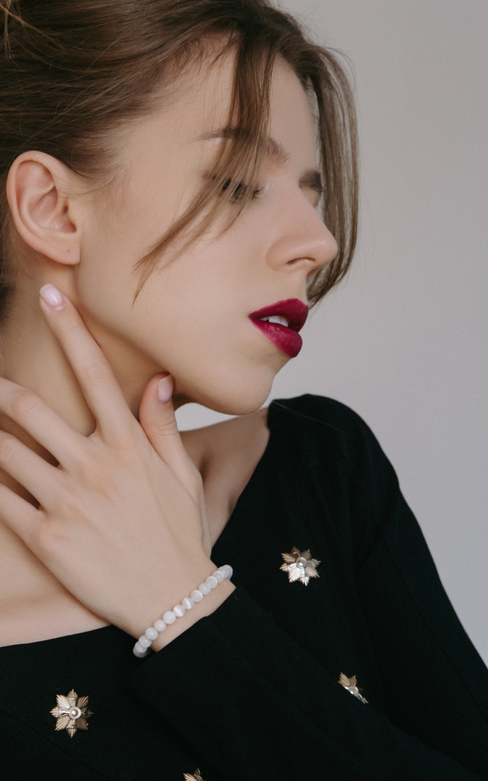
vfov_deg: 26.8
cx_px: 174
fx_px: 1640
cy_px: 417
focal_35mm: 77
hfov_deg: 16.9
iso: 640
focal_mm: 35
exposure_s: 1/125
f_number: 4
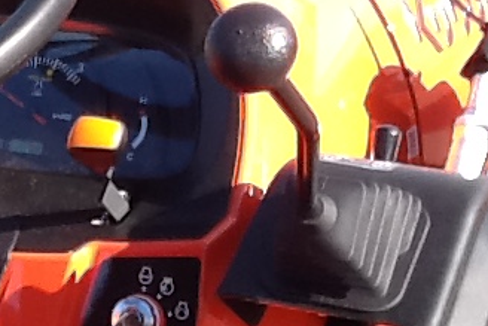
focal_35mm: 134
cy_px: 316
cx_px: -107
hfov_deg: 14.8
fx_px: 1817
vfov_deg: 10.2
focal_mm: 2.03
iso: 40
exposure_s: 1/387
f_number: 2.4
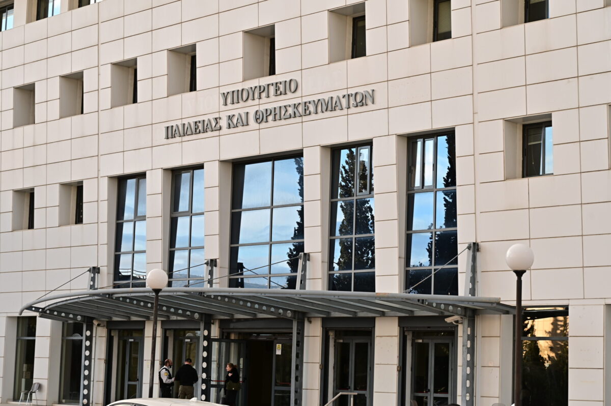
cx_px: 306
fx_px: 1255
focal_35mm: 74
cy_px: 203
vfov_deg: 18.4
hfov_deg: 27.4
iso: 125
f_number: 7.1
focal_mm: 74
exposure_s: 1/40
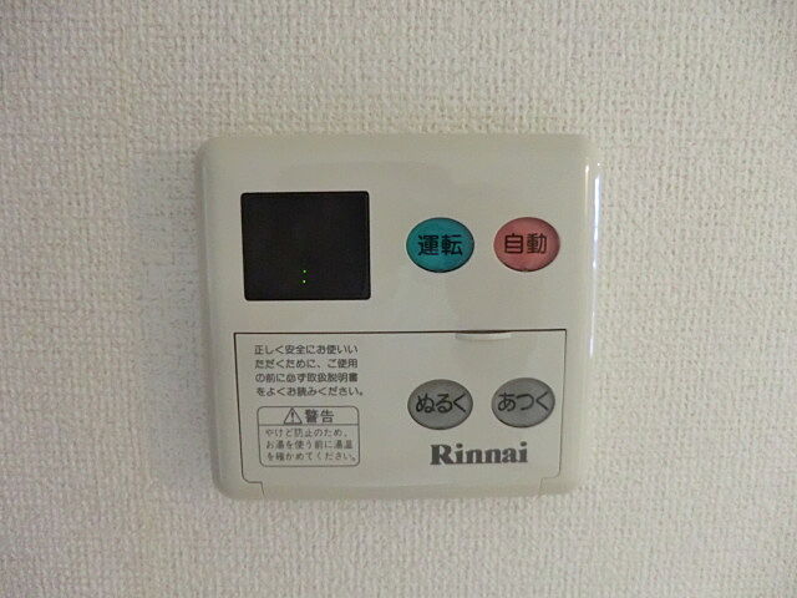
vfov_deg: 56.8
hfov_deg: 71.6
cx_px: 398
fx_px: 553
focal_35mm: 24
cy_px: 299
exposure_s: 1/60
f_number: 3.2
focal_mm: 4.3
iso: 800
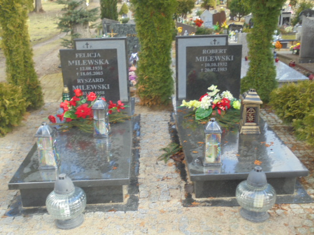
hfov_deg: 49.0
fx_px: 345
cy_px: 118
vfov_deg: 37.7
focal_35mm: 38
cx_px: 157
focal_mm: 6.9
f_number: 4.2
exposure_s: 1/60
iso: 100
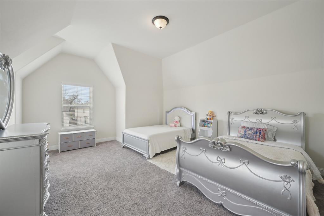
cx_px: 162
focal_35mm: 14
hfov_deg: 104.3
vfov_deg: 81.1
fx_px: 126
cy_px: 108
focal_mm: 14
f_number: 9
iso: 100
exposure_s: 1/13
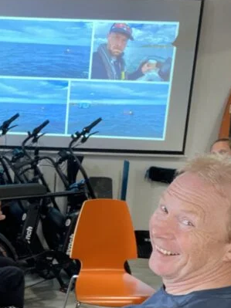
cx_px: -6
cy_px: 226
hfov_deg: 23.6
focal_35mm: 59
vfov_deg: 32.2
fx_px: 525
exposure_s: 1/50
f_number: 2.2
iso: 250
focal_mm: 2.71
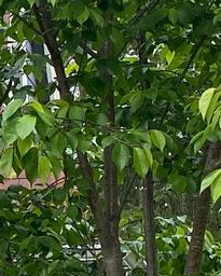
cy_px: 149
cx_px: -567
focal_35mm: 203
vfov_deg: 9.5
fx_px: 1659
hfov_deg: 6.5
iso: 32
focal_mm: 4.25
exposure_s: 1/782
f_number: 1.8
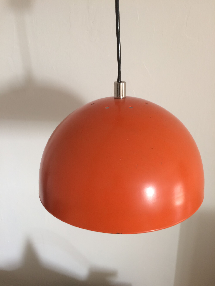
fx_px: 240
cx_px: 108
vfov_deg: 61.7
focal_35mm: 29
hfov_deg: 48.2
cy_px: 143
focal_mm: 4.15
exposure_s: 1/33
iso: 100
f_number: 2.2
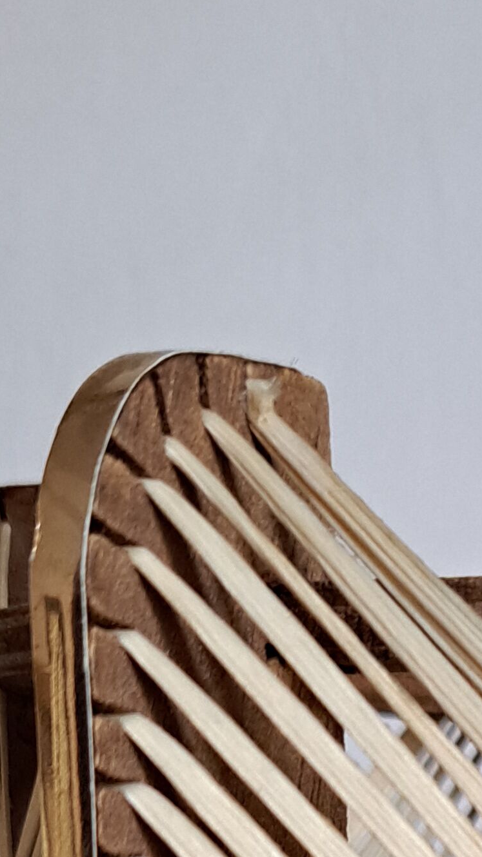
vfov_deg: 20.5
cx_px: 756
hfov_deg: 12.5
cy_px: 1226
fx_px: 2069
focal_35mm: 91
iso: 320
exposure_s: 1/60
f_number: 1.8
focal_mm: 5.23
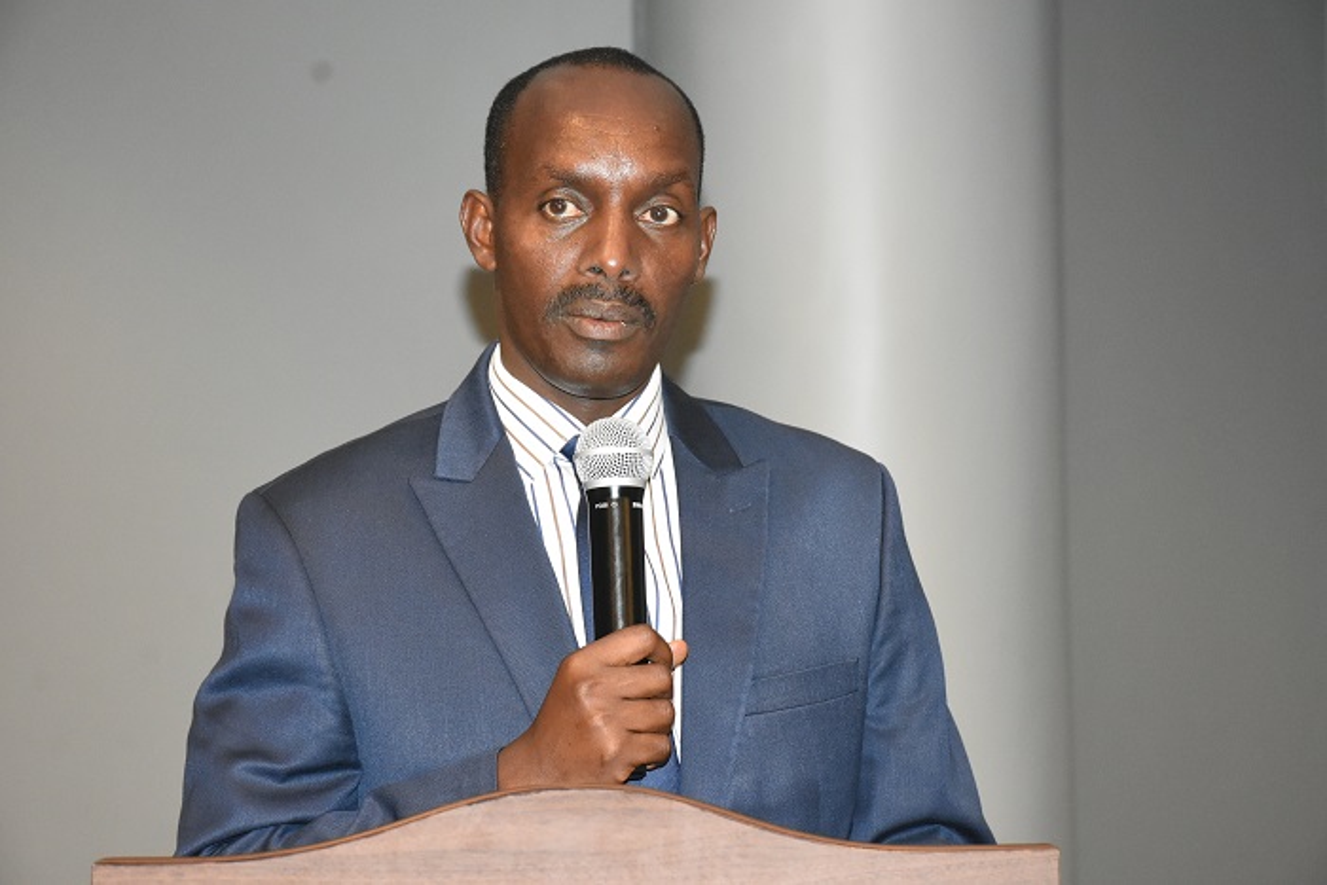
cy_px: 442
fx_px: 3871
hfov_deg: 19.5
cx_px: 664
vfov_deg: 13.0
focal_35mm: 105
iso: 3200
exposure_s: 1/60
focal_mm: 70
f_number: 7.1
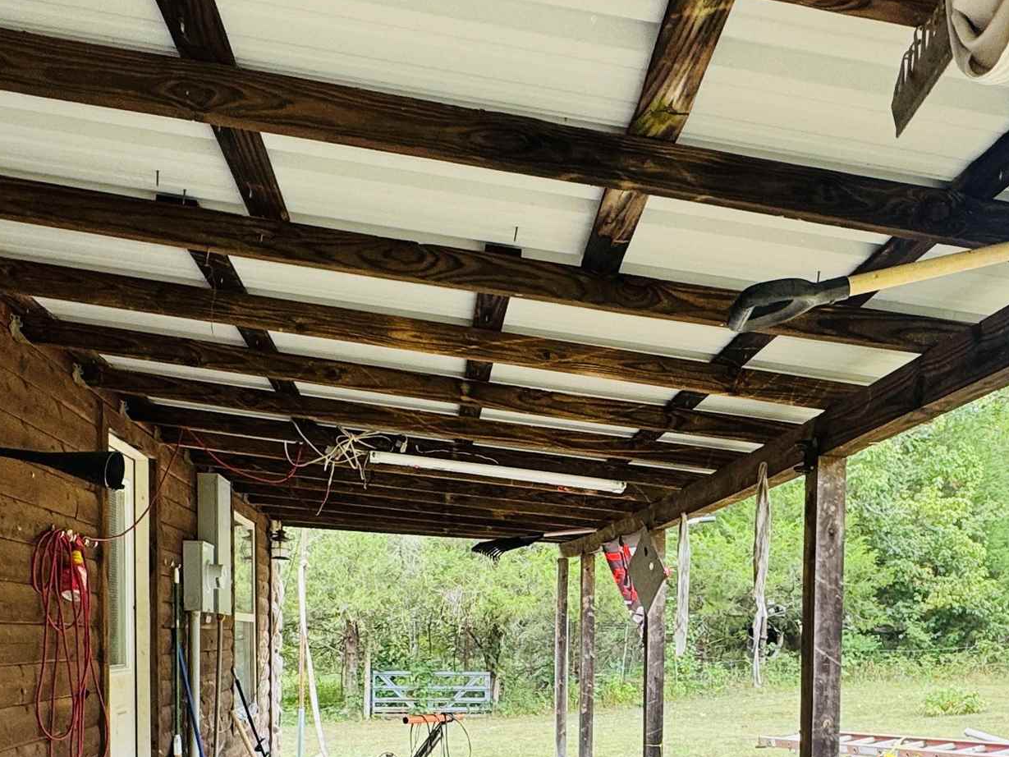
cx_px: 571
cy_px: 688
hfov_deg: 52.5
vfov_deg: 37.9
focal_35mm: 35
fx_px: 1020
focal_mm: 2.22
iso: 80
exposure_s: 1/99
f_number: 2.2
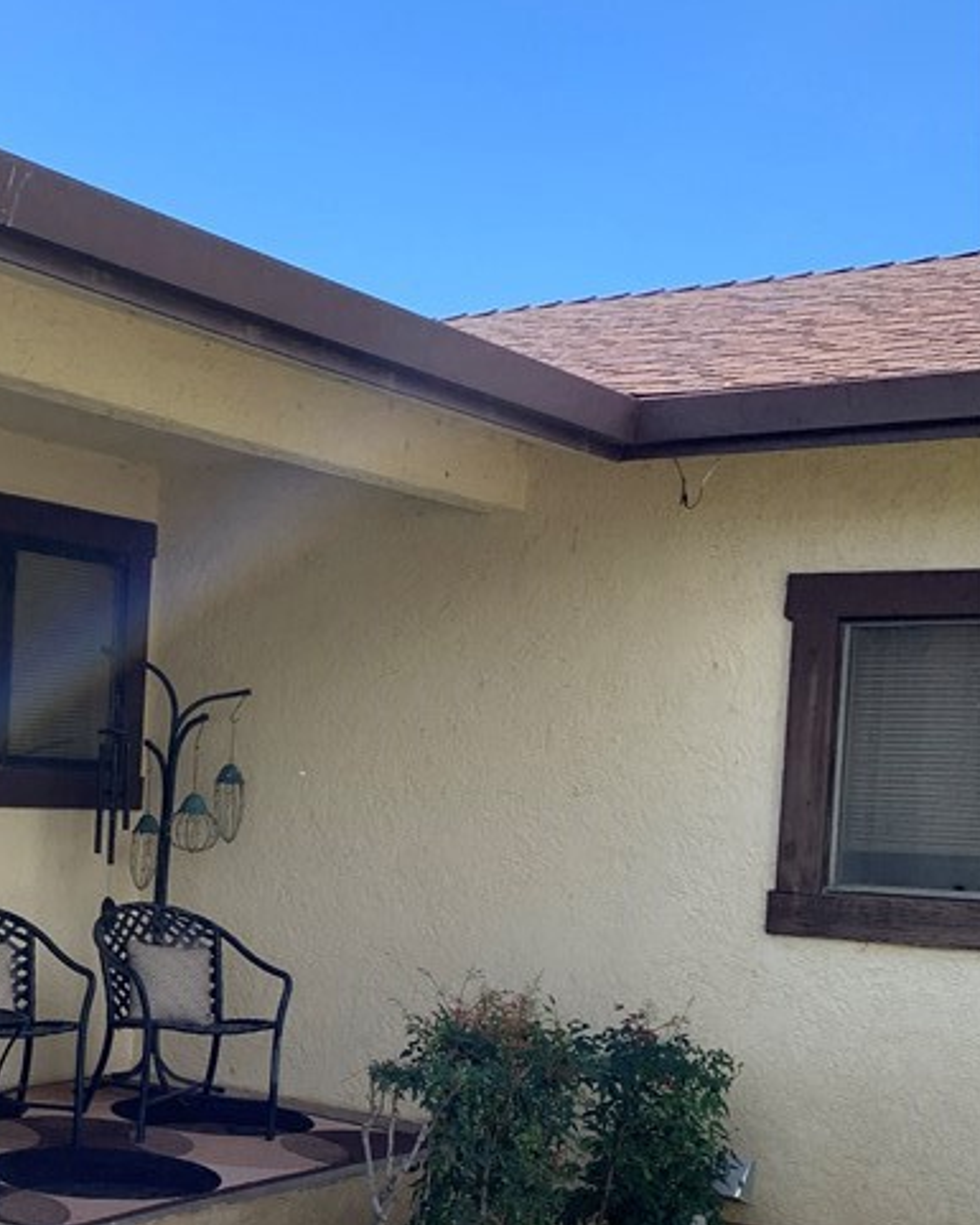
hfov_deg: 26.7
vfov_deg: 34.3
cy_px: 846
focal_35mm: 54
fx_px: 1957
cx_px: 13
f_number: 1.8
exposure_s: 1/856
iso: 25
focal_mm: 4.25
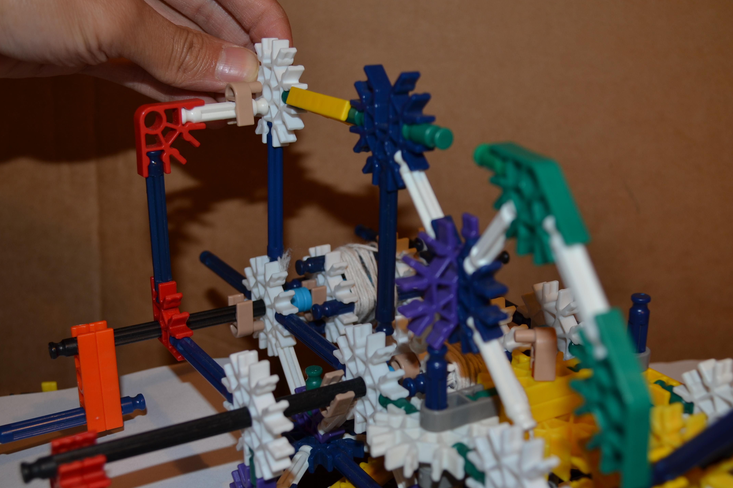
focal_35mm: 48
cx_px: 358
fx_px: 977
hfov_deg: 41.1
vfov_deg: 28.1
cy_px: 260
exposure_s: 1/30
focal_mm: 28
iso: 200
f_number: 5.6
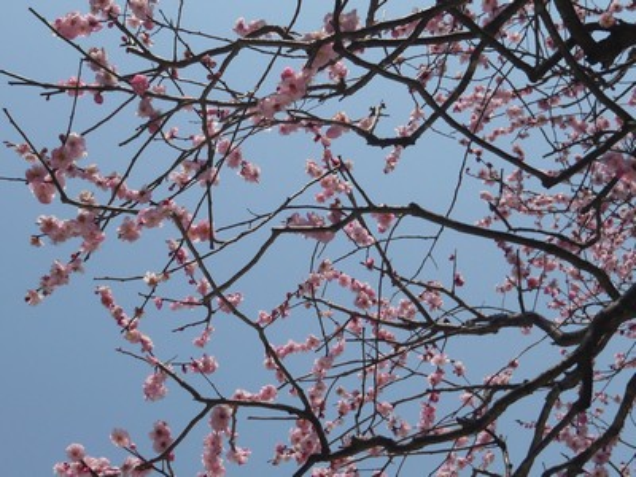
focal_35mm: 60
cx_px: 318
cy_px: 238
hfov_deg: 32.2
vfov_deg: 24.4
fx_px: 1102
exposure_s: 1/320
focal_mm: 6.2
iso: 100
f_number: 9
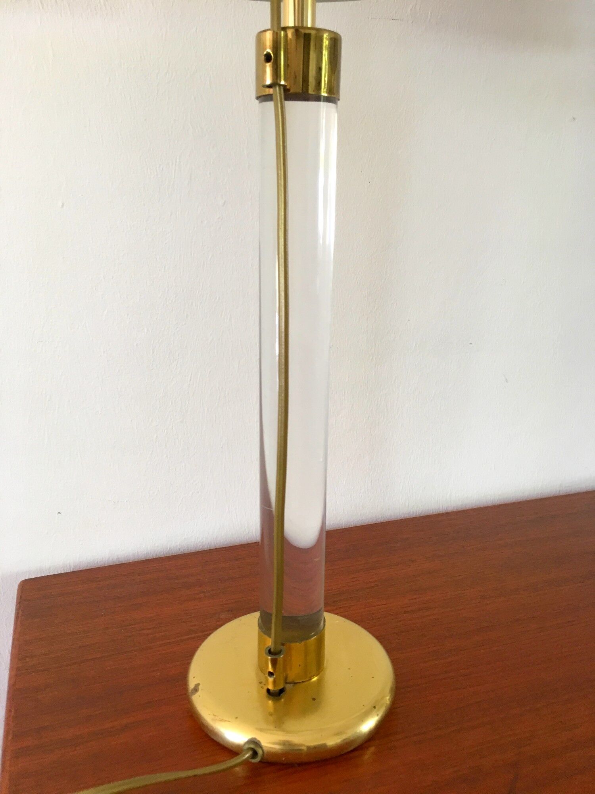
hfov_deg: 48.2
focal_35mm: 29
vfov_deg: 61.7
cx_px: 298
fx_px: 665
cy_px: 397
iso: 100
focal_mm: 4.15
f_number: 2.2
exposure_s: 1/33
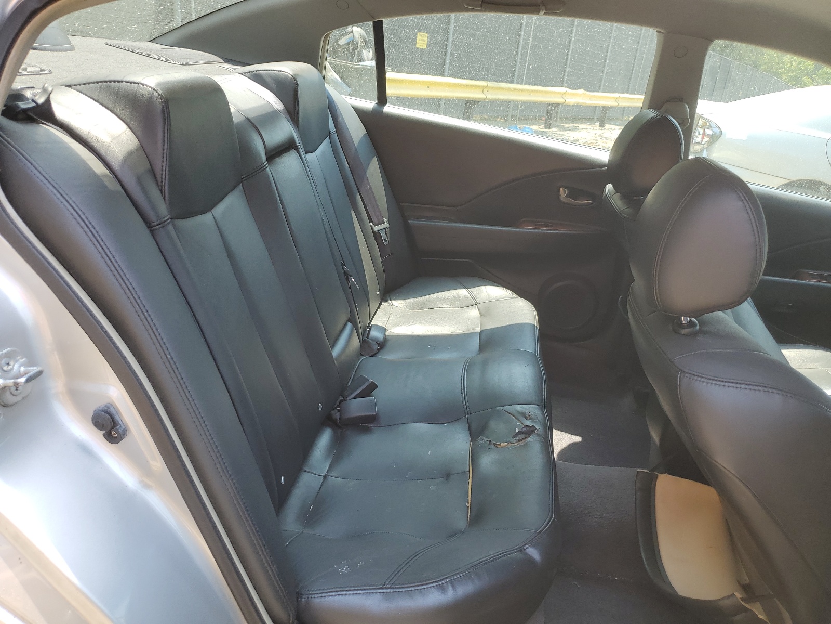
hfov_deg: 67.3
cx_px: 416
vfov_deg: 53.1
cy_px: 312
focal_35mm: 26
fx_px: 624
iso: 50
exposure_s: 1/400
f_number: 1.5
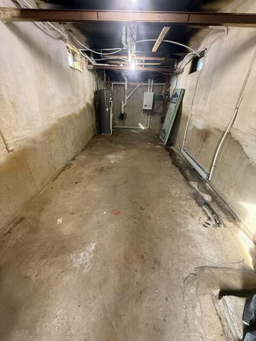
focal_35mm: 14
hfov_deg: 85.7
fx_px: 138
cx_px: 128
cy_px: 170
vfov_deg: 102.1
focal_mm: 2.22
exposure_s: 1/120
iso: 320
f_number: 2.2
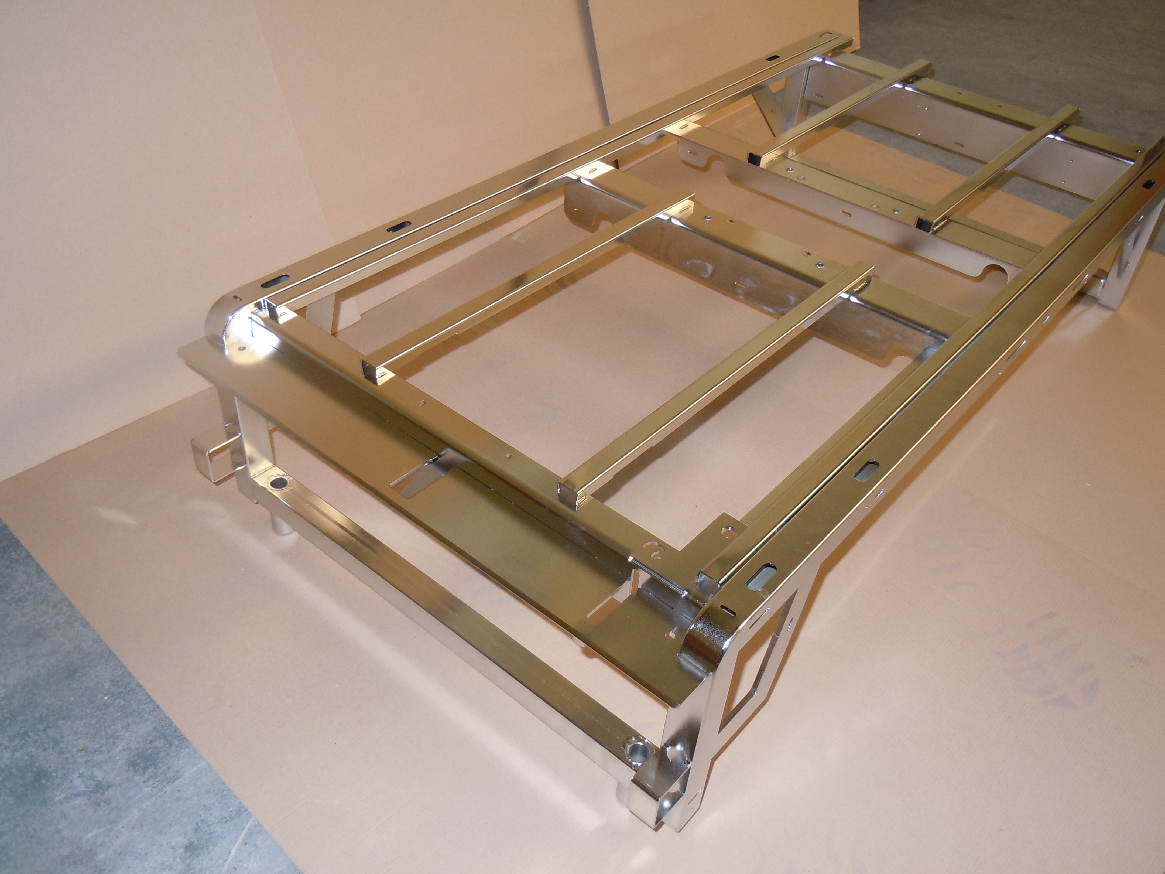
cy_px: 437
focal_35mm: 30
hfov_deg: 60.0
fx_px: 1010
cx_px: 582
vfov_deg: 46.8
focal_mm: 5.4
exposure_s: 1/30
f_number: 3.5
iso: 200
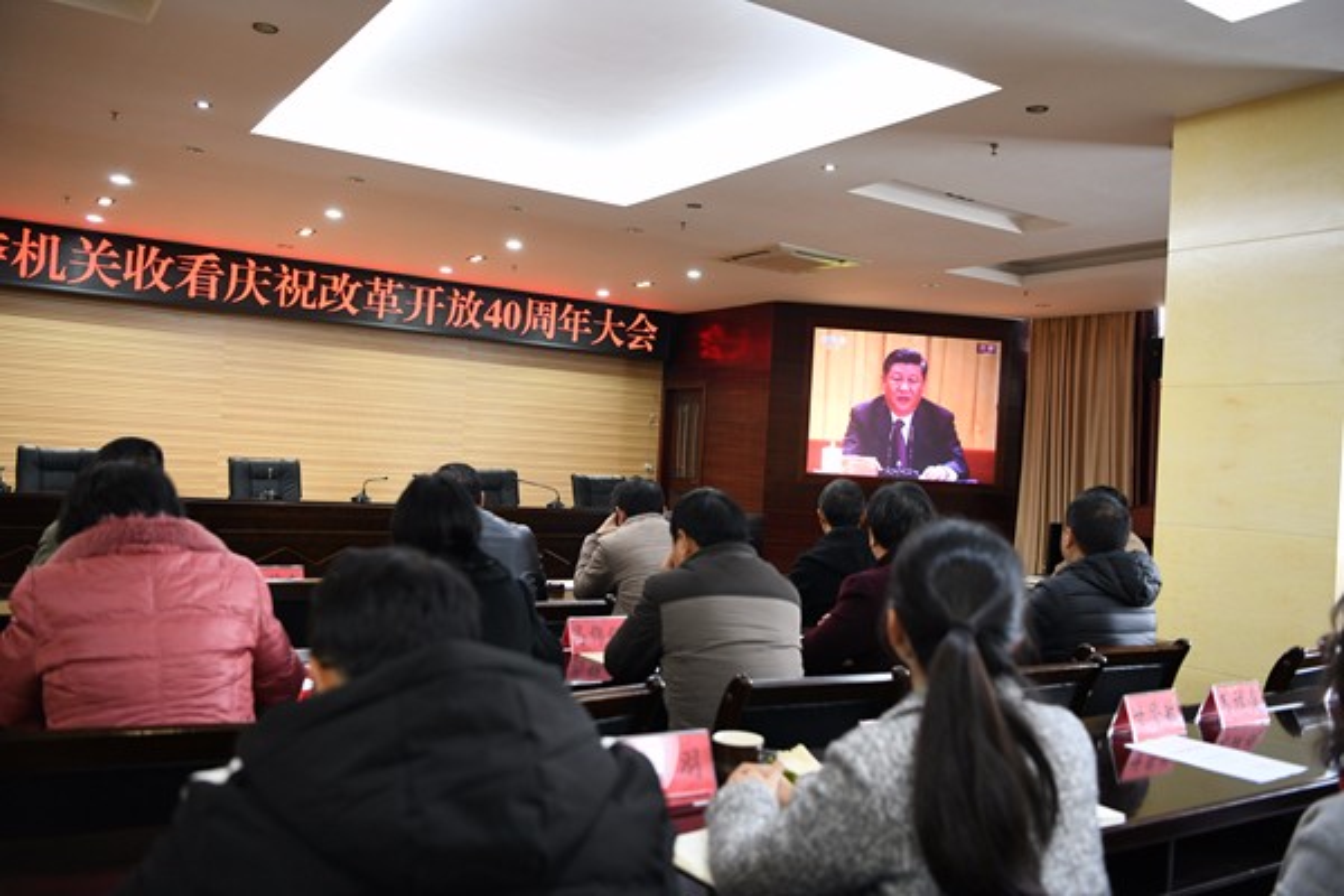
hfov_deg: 60.3
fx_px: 1157
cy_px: 448
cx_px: 672
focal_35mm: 31
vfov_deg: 42.3
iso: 1250
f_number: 3.2
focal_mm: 31
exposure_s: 1/50
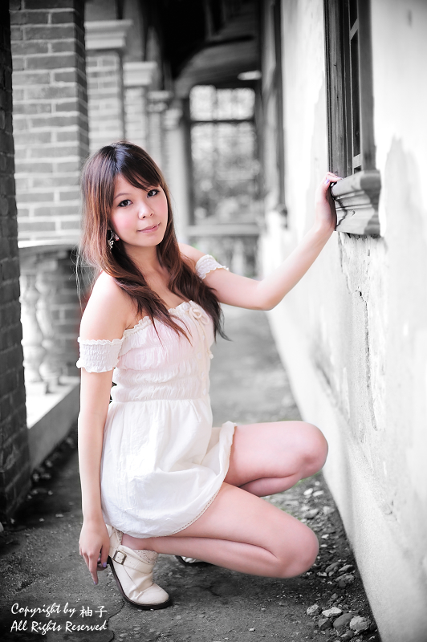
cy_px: 321
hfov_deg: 26.9
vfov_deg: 39.6
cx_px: 214
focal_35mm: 50
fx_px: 891
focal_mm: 50
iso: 400
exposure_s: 1/1250
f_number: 2
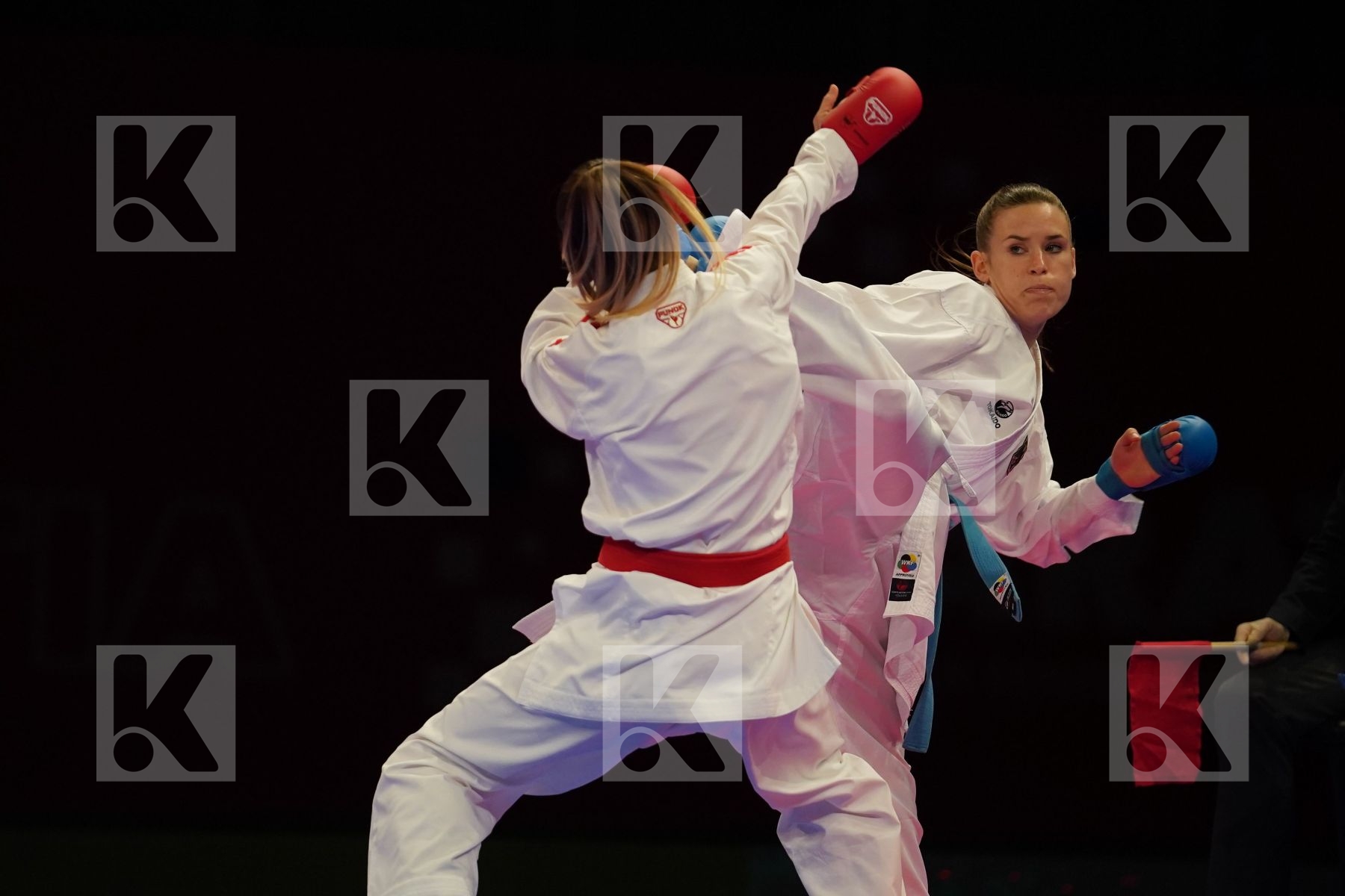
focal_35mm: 300
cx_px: 672
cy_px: 448
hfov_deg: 6.9
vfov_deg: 4.6
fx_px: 11207
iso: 2000
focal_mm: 200
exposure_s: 1/1000
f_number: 2.8
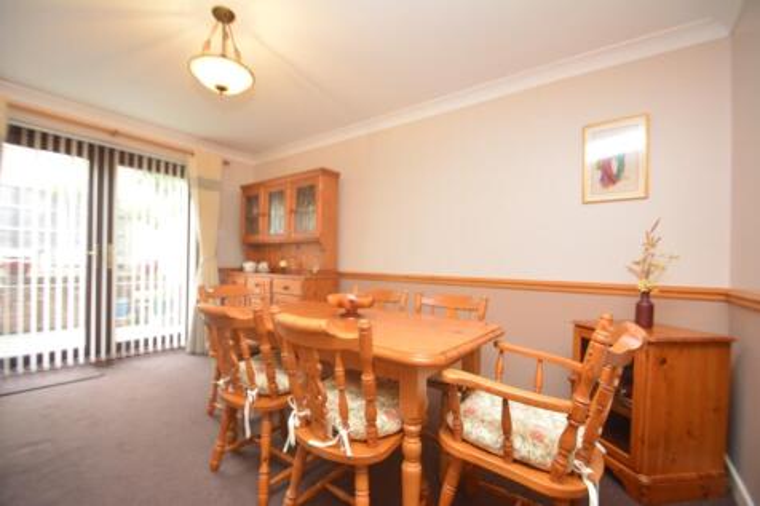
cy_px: 253
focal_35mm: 15
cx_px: 380
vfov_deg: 77.3
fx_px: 317
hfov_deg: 100.4
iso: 800
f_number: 4
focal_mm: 10
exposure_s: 1/60
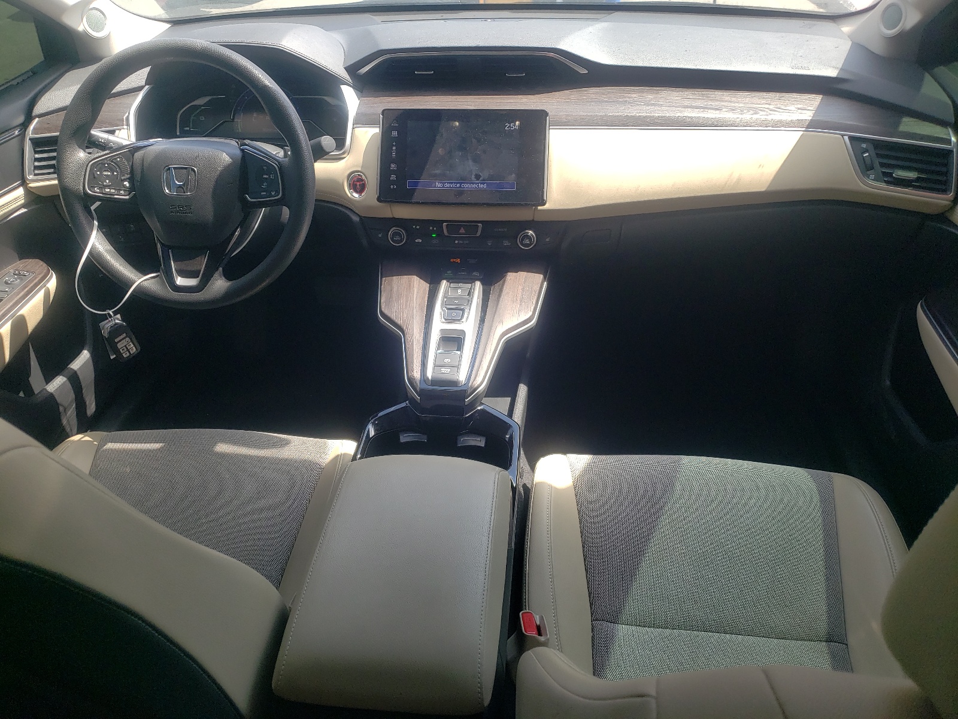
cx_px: 479
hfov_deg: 67.3
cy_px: 360
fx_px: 720
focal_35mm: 26
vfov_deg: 53.1
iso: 50
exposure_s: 1/526
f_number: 1.5
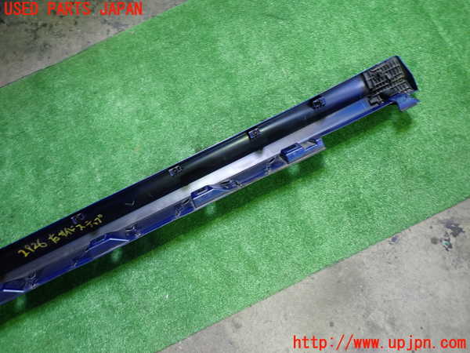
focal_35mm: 25
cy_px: 176
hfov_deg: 69.4
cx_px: 235
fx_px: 339
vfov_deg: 54.9
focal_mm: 4.5
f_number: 2
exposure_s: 1/30
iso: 250
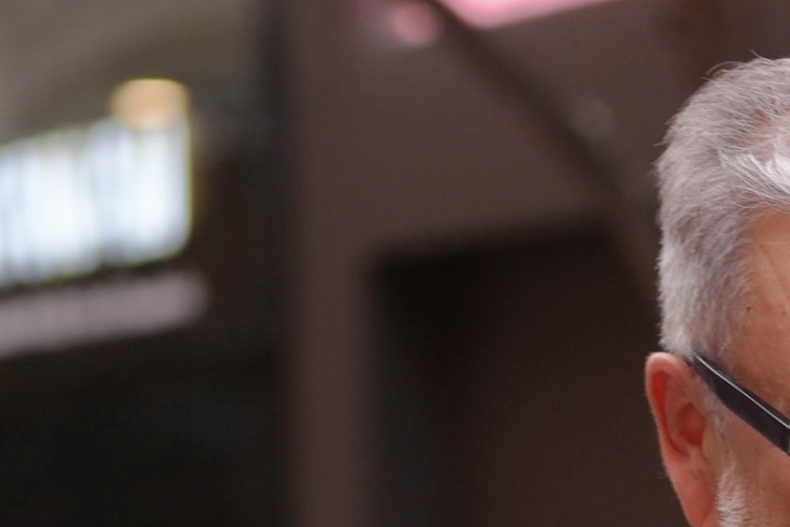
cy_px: 879
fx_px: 5926
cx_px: 814
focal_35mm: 270
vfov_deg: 5.0
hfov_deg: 7.6
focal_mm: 70
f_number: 2.8
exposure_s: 1/250
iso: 400
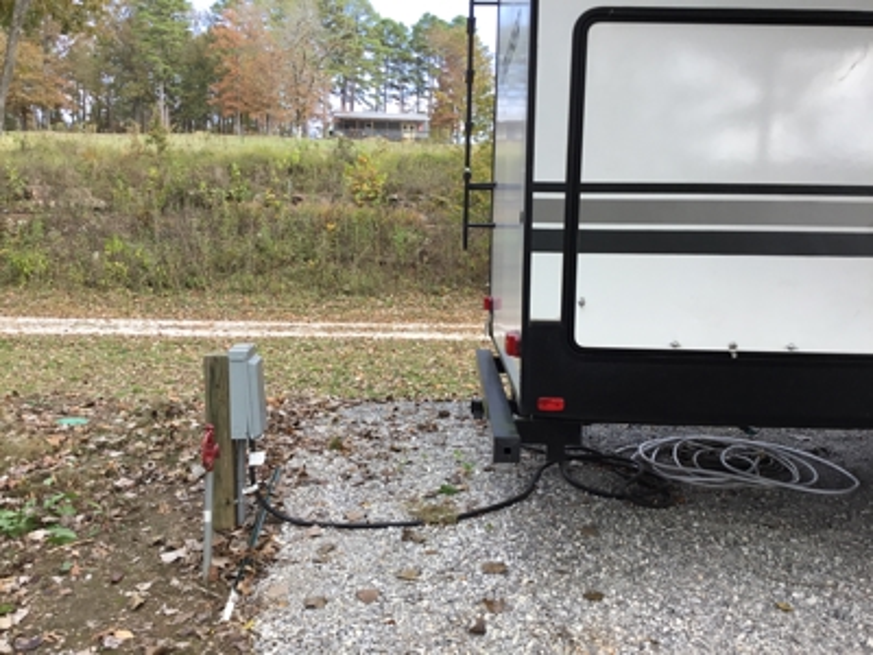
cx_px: 436
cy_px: 328
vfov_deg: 45.4
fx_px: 782
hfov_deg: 58.4
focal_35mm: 31
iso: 25
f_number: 2.4
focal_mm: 3.3
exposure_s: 1/242
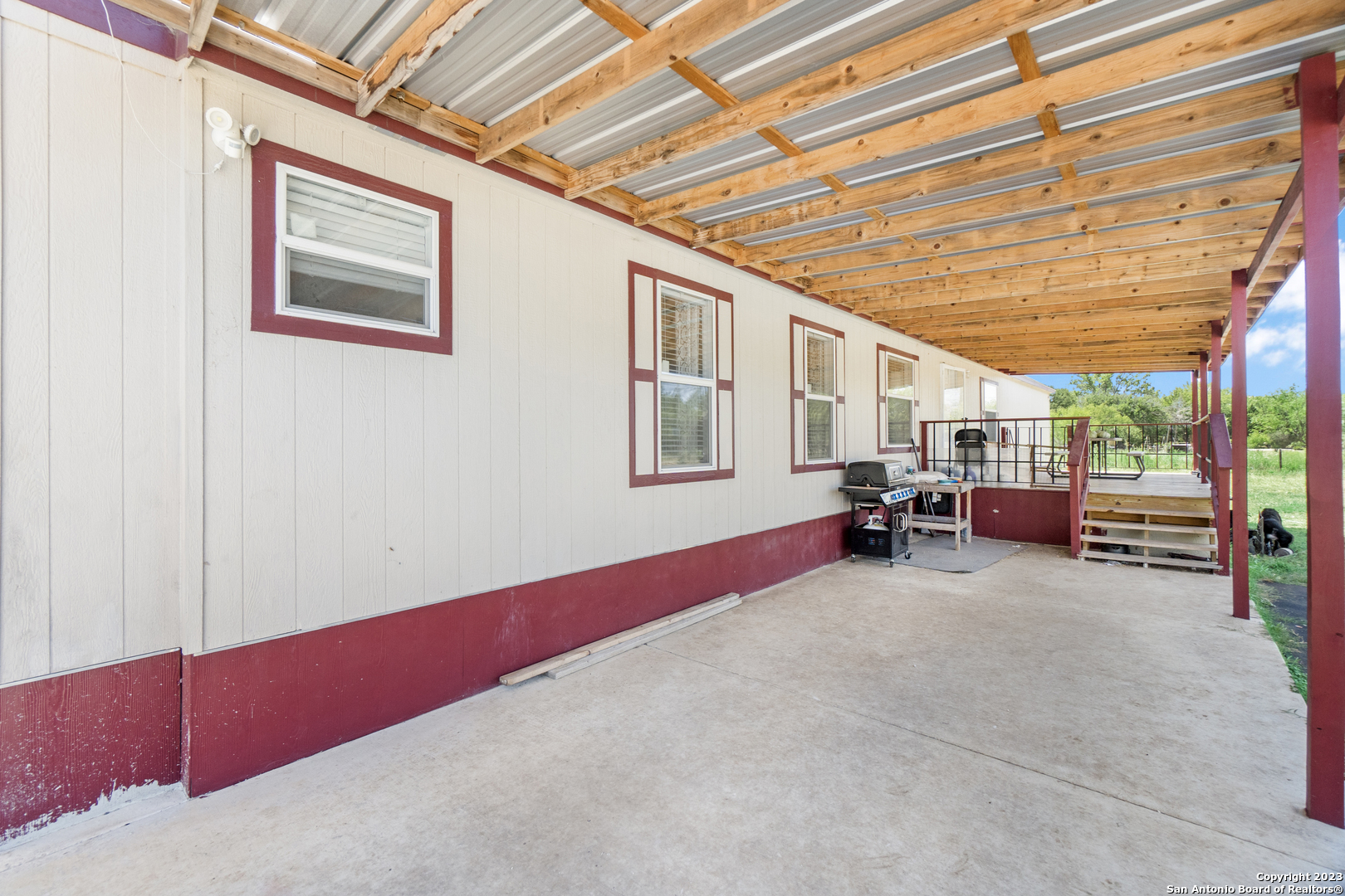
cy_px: 448
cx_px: 672
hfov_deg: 100.4
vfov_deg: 77.3
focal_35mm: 15
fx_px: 560
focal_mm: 10
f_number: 7.1
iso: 400
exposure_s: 1/160
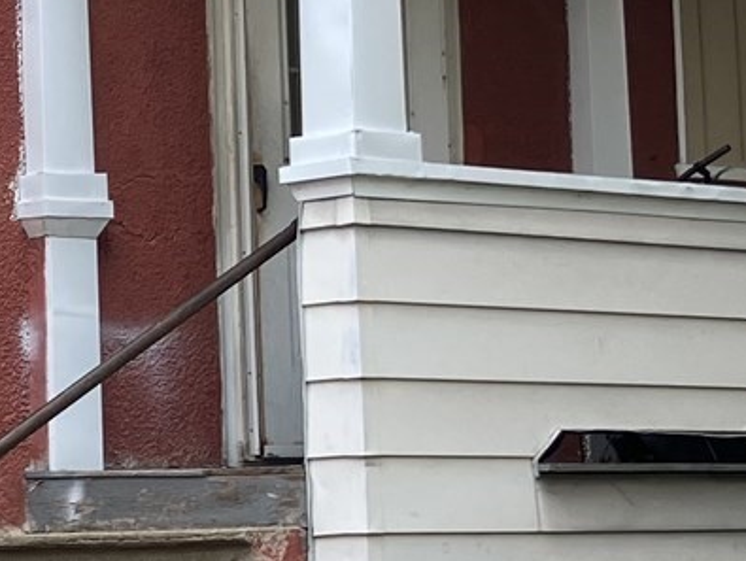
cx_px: -72
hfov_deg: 13.3
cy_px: 161
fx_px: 3128
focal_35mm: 145
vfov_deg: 10.2
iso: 25
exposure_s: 1/141
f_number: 1.8
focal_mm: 3.99
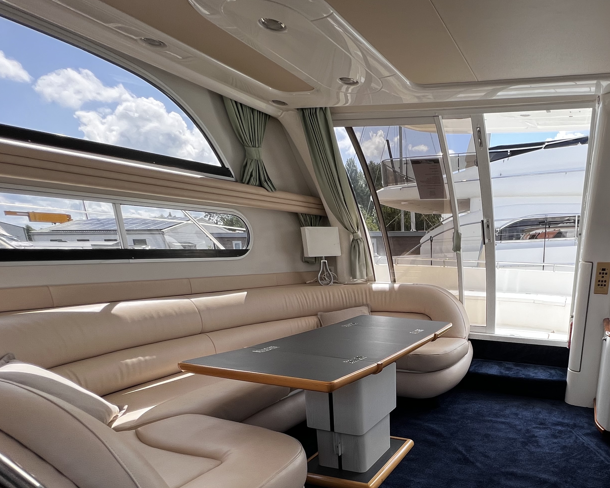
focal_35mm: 21
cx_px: 468
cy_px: 367
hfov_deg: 71.5
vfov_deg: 61.8
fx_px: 379
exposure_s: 1/598
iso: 32
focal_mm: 1.57
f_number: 1.8
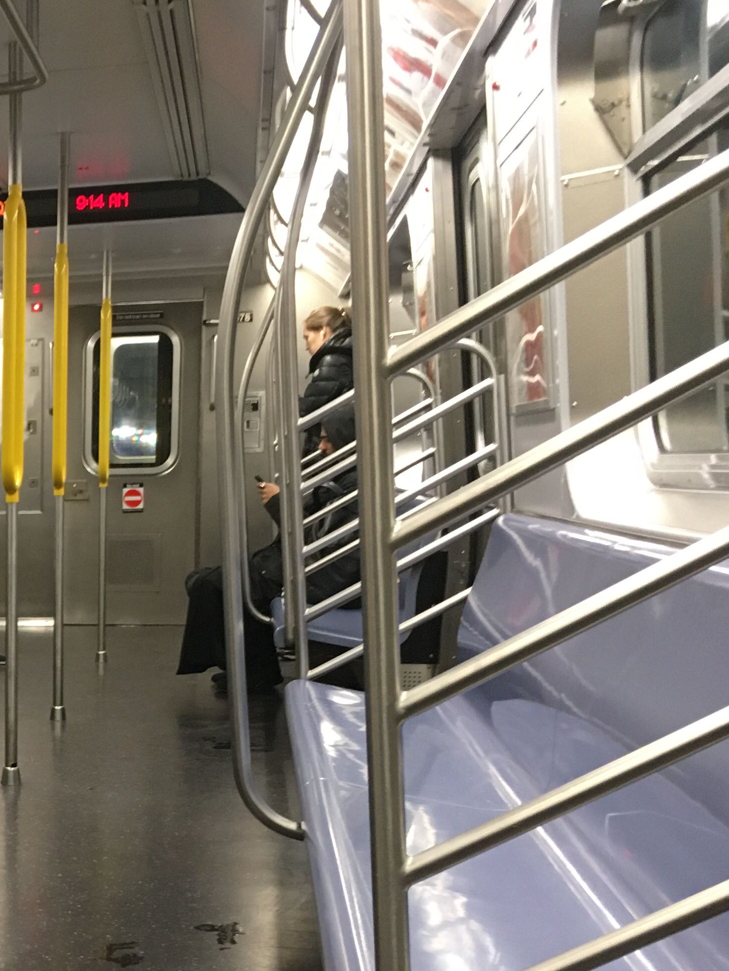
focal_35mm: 60
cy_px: 752
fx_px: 1685
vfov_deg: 31.5
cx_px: -238
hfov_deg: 21.8
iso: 125
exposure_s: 1/30
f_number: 2.2
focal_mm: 4.15
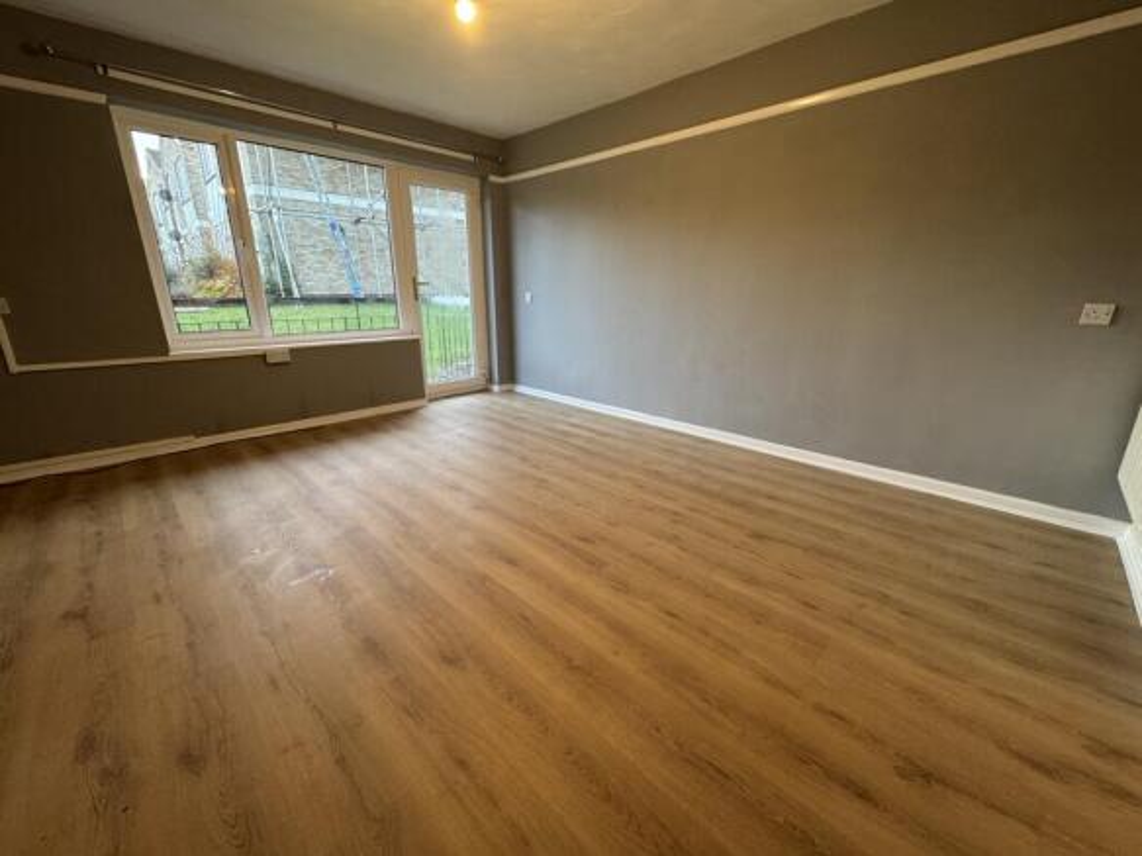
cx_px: 571
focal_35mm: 14
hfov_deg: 102.1
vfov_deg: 85.7
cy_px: 428
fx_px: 462
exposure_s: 1/50
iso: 250
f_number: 2.2
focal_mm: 2.22
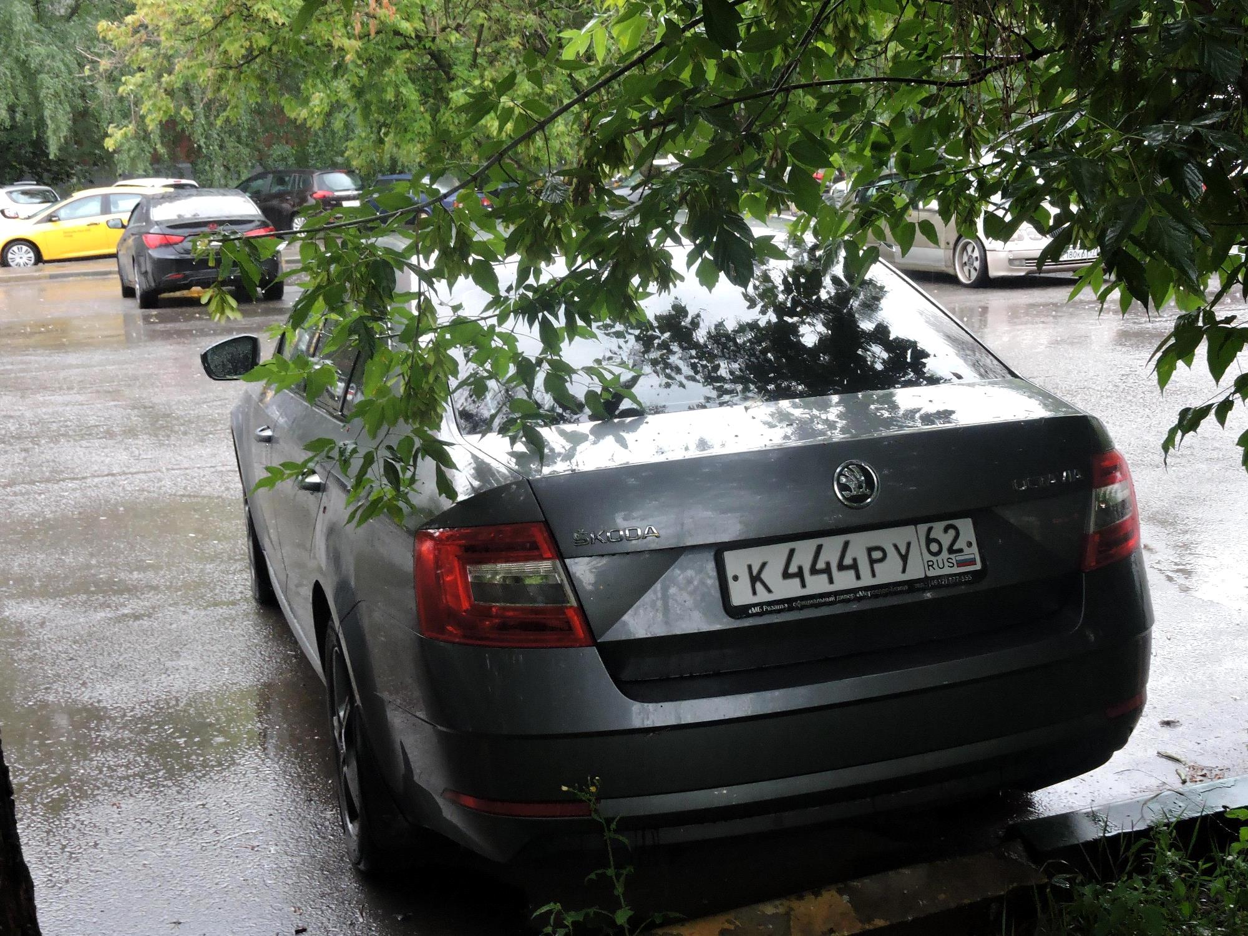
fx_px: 1442
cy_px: 468
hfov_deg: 46.8
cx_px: 624
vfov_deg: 36.0
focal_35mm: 40
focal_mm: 7.2
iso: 400
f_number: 3.8
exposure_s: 1/30
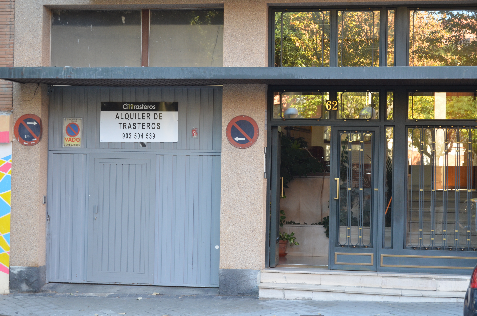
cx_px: 238
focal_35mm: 82
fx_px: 1091
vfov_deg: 16.5
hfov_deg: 24.7
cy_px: 158
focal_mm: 55
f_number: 5.6
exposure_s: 1/60
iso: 640
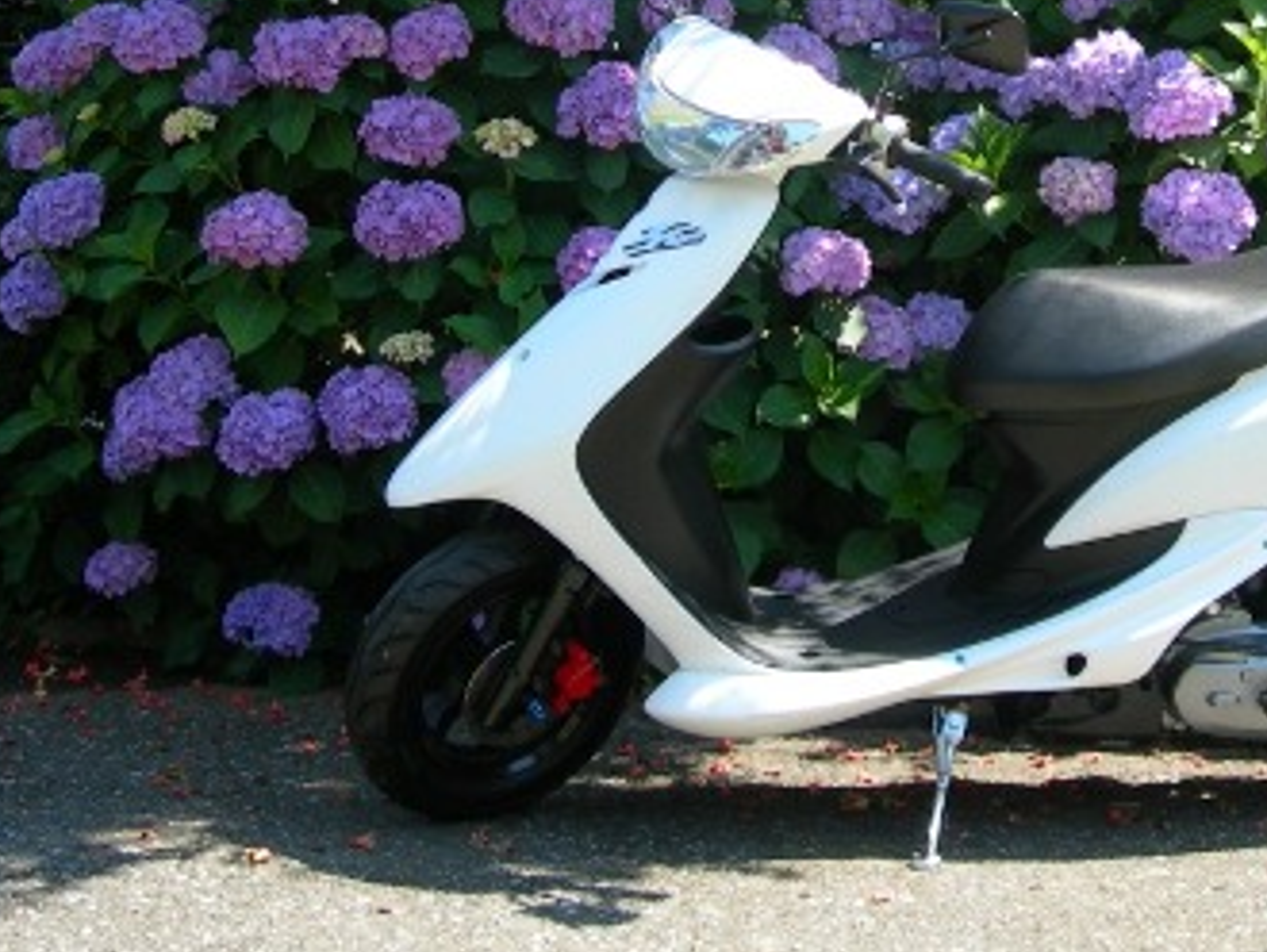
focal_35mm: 69
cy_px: 127
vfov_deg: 21.0
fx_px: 2527
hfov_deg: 28.1
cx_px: 783
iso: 50
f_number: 2.8
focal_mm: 7.8
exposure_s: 1/272
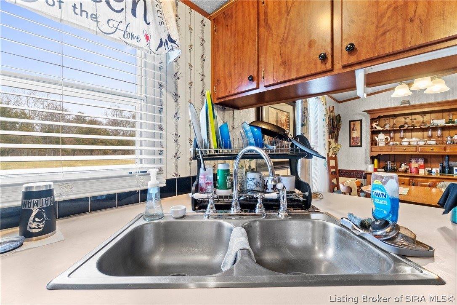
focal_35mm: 15
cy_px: 152
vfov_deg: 77.3
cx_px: 228
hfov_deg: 100.4
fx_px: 190
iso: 400
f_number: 11
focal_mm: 10
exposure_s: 1/2.5
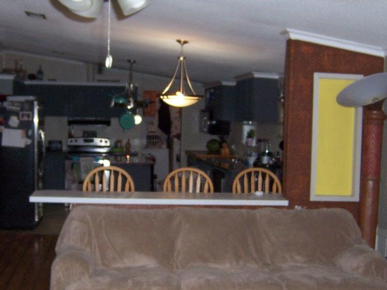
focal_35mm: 55
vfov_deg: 26.6
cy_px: 155
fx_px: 615
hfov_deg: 34.9
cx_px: 167
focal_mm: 5.5
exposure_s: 1/60
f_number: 2.8
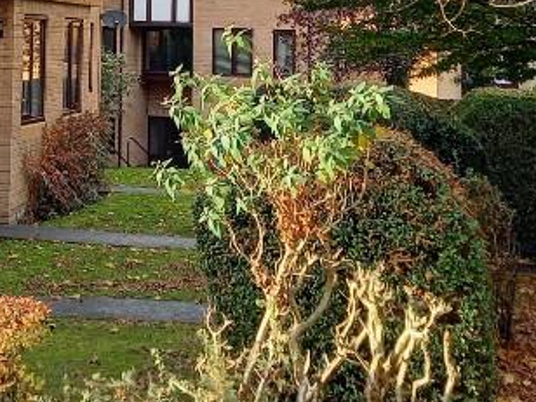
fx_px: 1285
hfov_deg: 23.0
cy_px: -66
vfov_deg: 17.1
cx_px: 70
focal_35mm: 83
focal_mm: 4.6
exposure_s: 1/178
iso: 50
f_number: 2
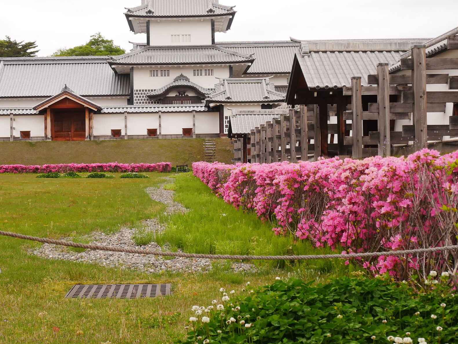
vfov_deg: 21.9
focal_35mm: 67
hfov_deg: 28.9
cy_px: 139
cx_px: 185
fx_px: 887
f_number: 8
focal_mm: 22
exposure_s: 1/60
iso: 400
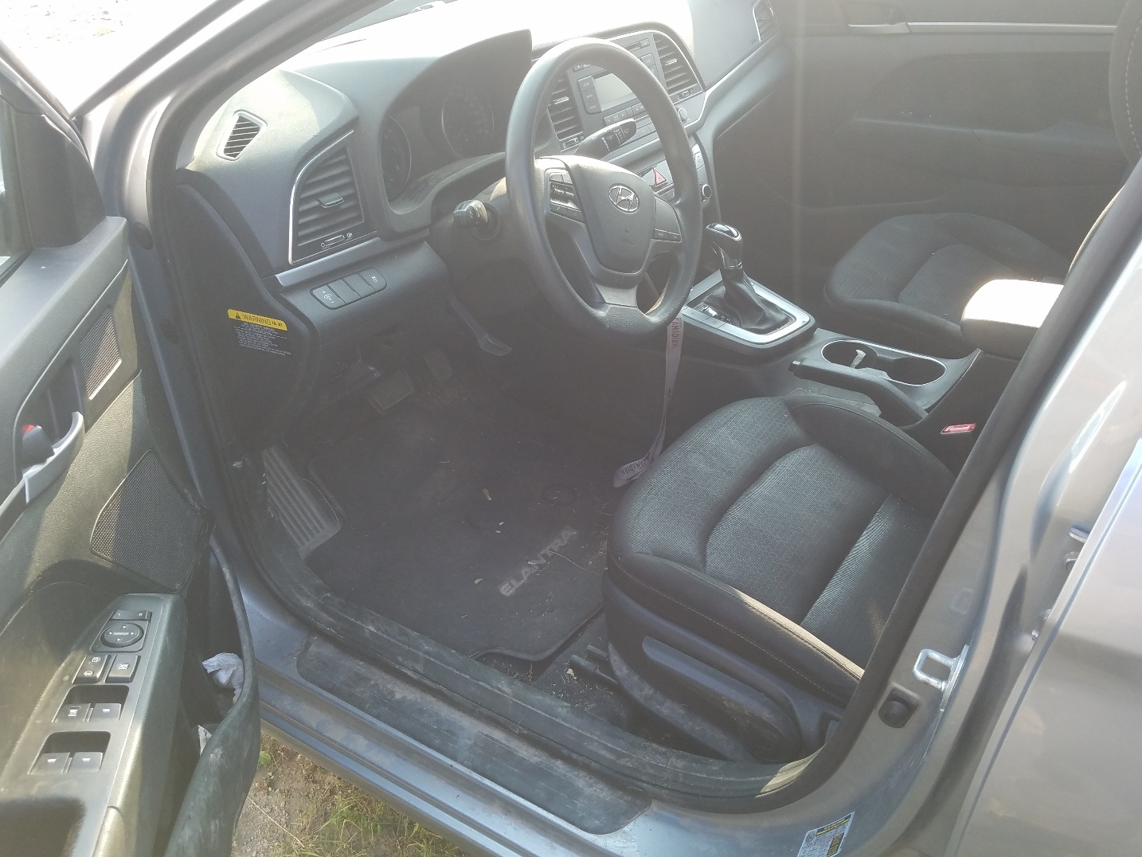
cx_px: 603
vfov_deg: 48.2
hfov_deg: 61.6
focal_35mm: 29
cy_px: 463
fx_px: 957
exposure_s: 1/189
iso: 50
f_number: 1.7
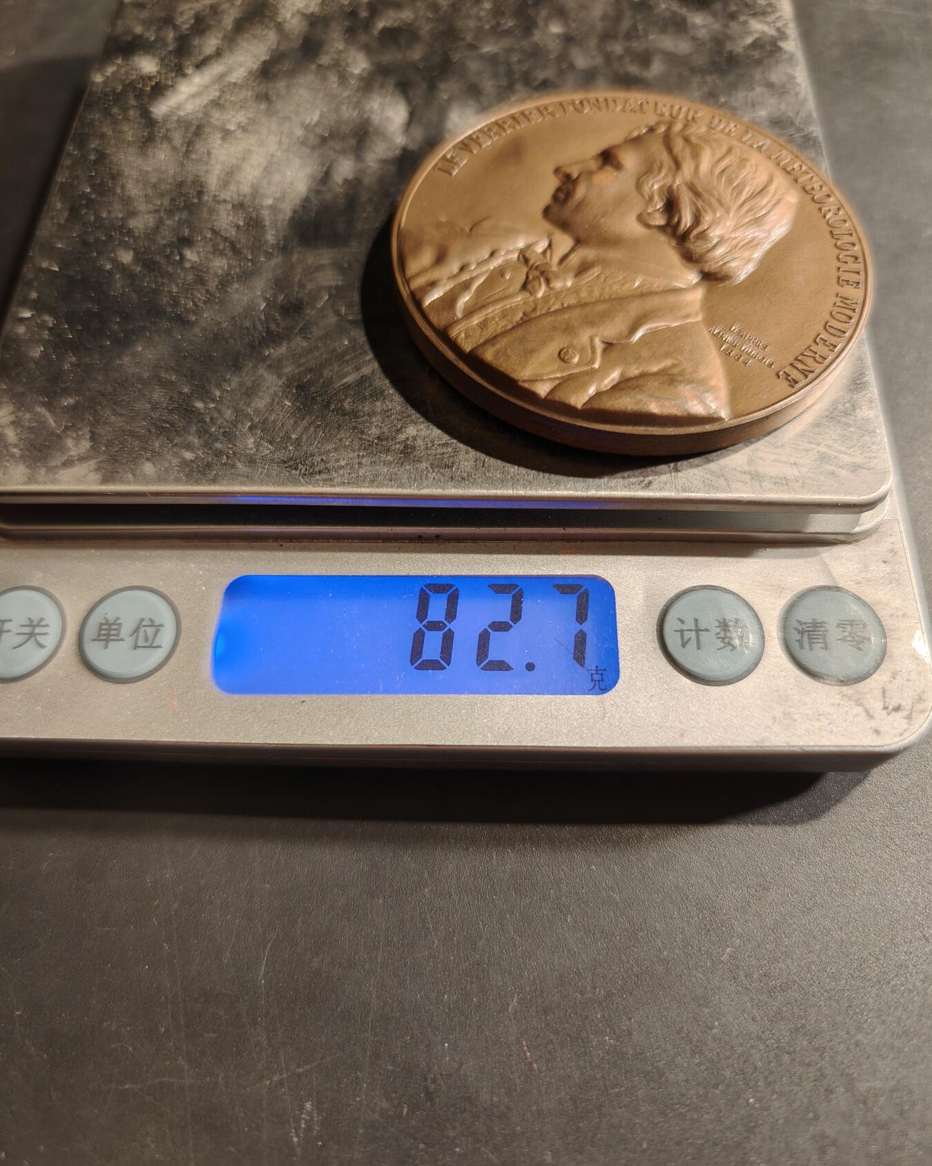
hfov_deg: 58.8
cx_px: 466
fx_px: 828
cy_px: 589
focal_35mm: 24
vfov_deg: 70.3
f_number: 1.6
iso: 250
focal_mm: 6.06
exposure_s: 1/192
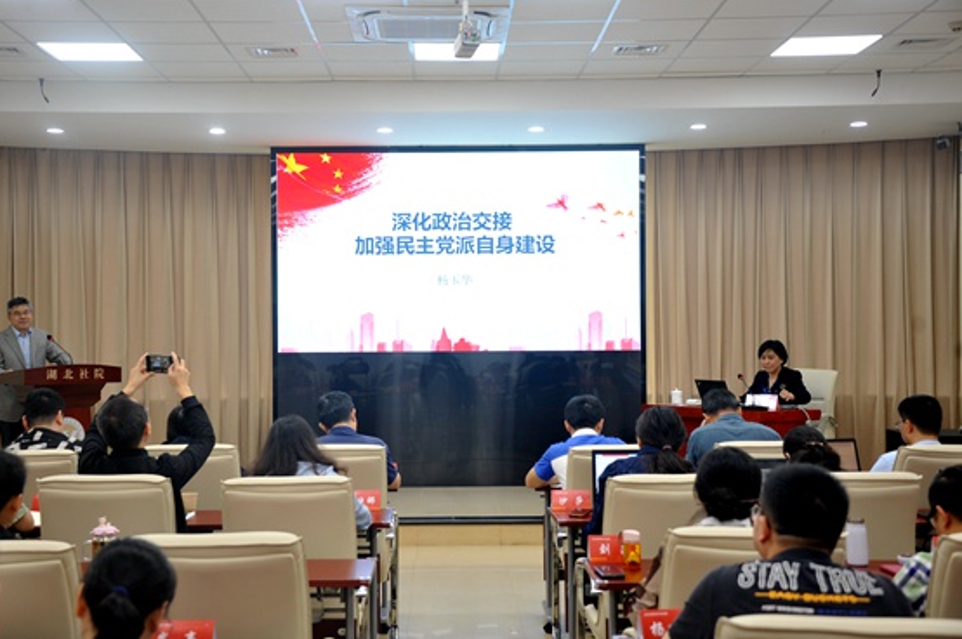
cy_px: 313
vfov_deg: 25.9
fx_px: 1388
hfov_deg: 38.2
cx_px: 450
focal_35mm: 52
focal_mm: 48
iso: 1000
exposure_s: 1/80
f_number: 4.2
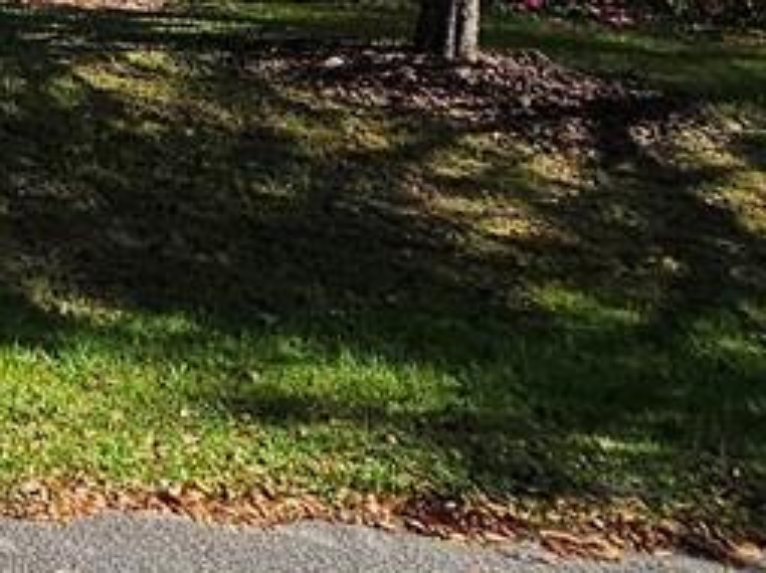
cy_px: -606
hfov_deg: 20.0
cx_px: -437
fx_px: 1813
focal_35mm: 82
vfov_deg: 14.6
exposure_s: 1/1372
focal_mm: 2.2
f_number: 2.2
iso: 50
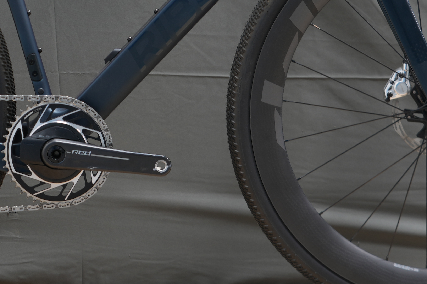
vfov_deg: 7.1
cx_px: 130
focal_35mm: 191
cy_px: -31
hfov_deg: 10.8
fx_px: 2265
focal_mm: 70
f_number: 5
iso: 100
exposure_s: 1/6
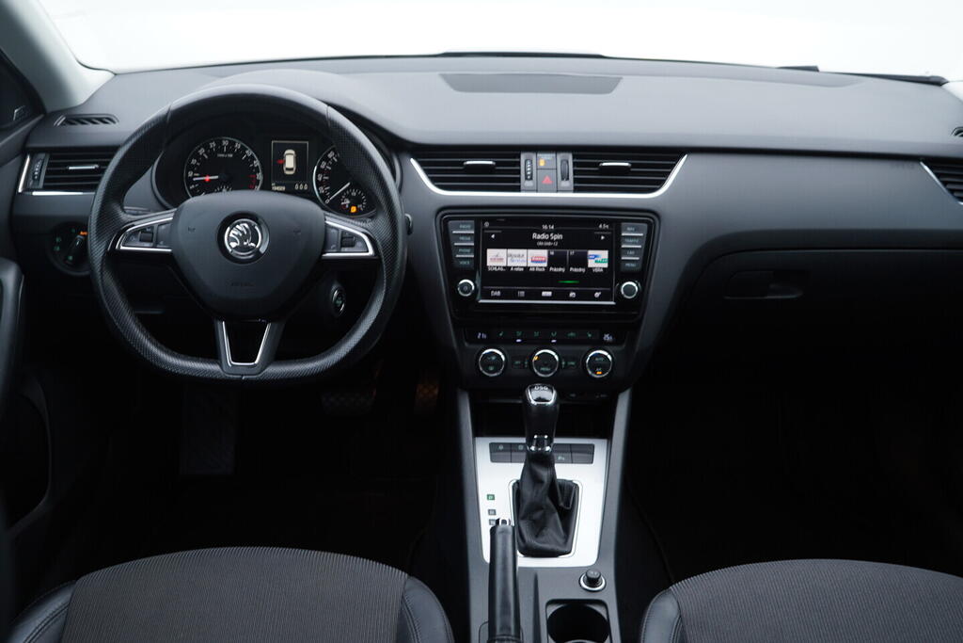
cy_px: 322
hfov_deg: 53.1
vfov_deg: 36.9
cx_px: 482
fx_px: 963
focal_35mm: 36
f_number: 2.8
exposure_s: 1/40
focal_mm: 24
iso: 160
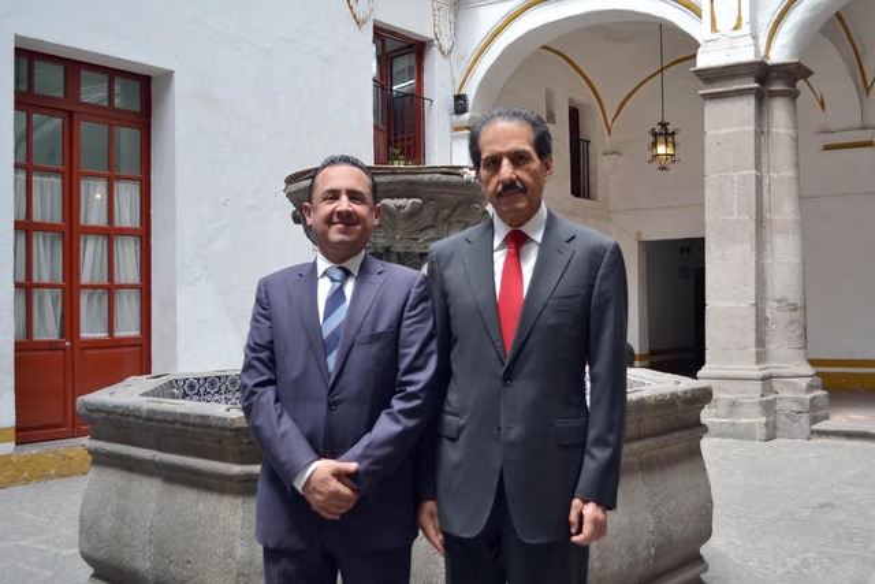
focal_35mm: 36
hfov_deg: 53.1
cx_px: 438
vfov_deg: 36.9
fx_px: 875
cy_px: 292
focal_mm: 24
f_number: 4
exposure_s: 1/60
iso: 220
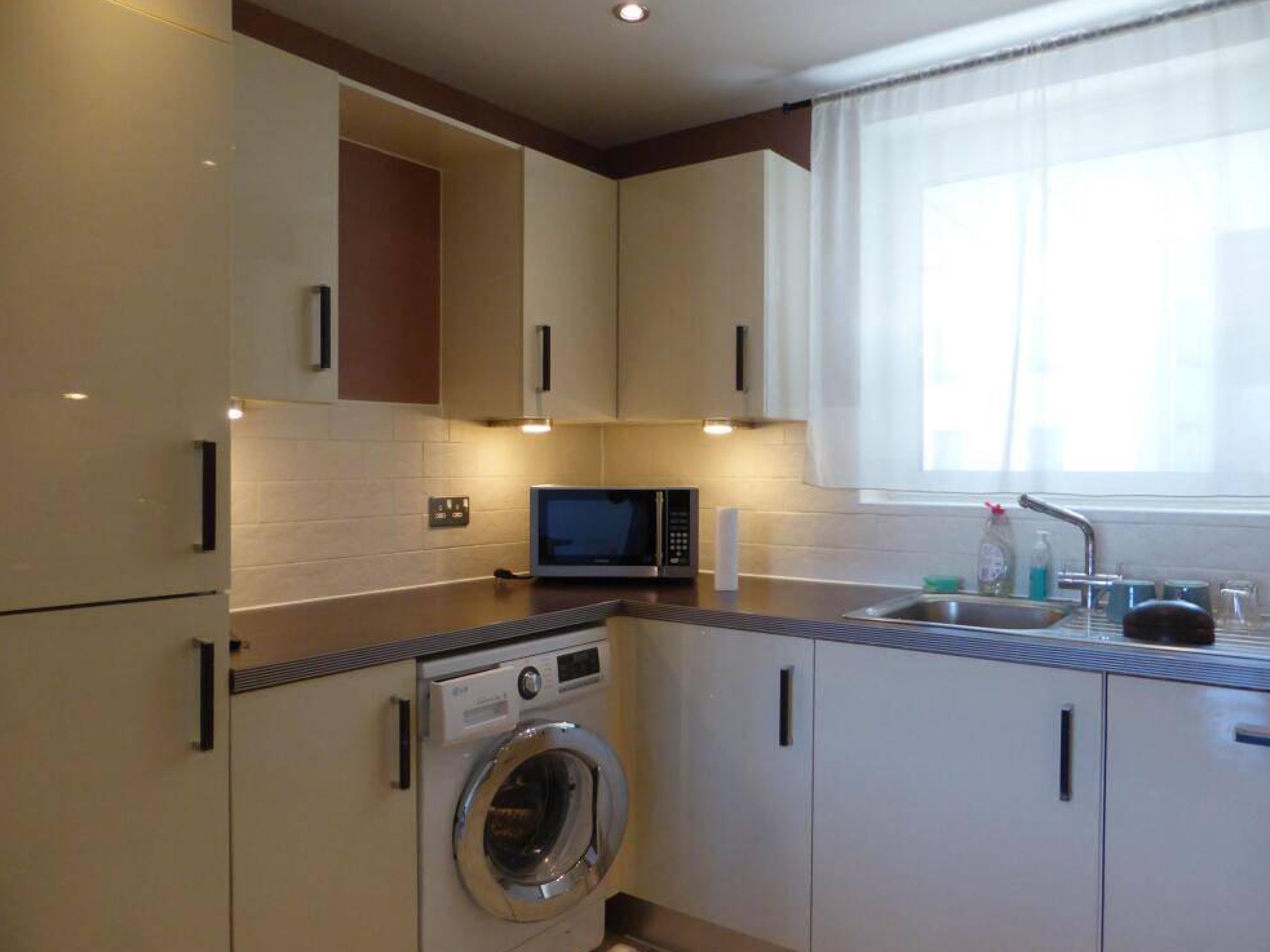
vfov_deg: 54.9
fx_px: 917
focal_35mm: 25
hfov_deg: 69.4
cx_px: 659
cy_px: 471
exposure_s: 1/60
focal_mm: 4.3
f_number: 3.3
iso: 320
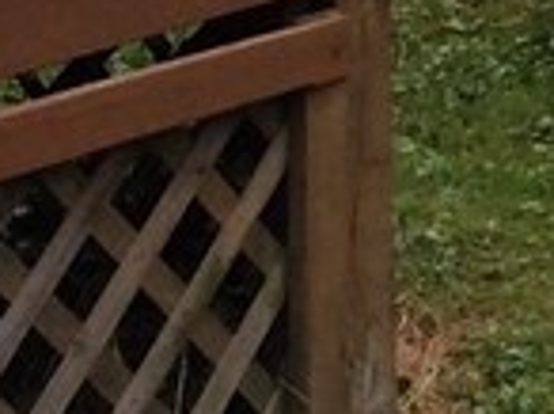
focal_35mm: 225
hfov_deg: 8.0
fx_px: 3595
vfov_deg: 6.2
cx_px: 1442
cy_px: -638
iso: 32
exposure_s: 1/937
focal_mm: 3.3
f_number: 2.4
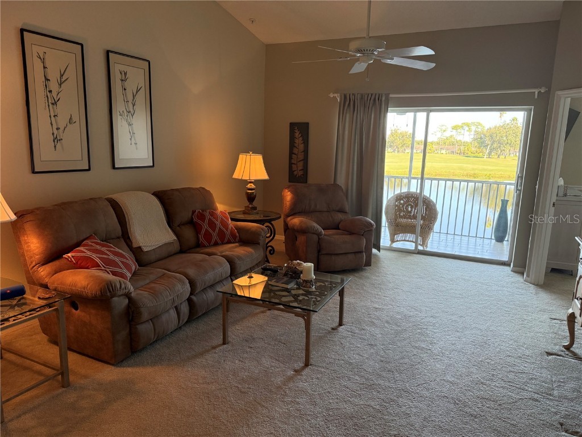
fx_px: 404
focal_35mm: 24
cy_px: 218
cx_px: 291
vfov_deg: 56.8
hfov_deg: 71.6
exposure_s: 1/120
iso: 250
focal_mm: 6.76
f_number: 1.78
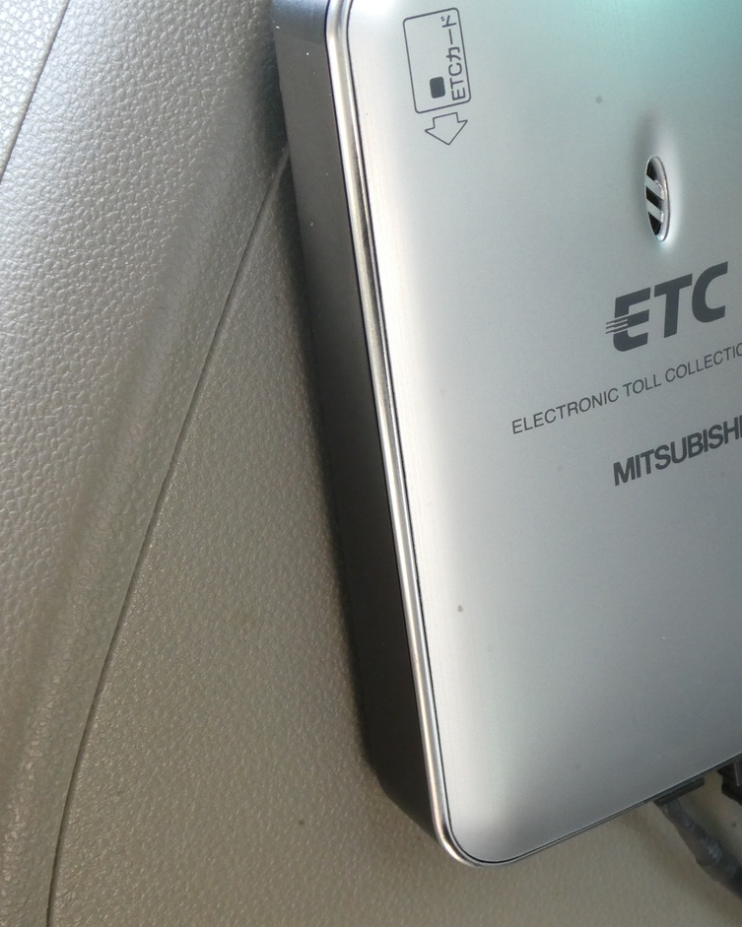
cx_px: 572
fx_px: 2004
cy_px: 421
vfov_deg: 26.0
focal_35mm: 73
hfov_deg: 20.8
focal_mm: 7.8
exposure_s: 1/80
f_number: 3.9
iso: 320
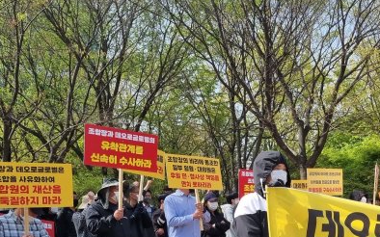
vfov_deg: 22.4
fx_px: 580
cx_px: 308
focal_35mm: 56
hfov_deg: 35.1
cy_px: 224
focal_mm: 5.4
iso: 50
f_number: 1.8
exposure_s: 1/1844
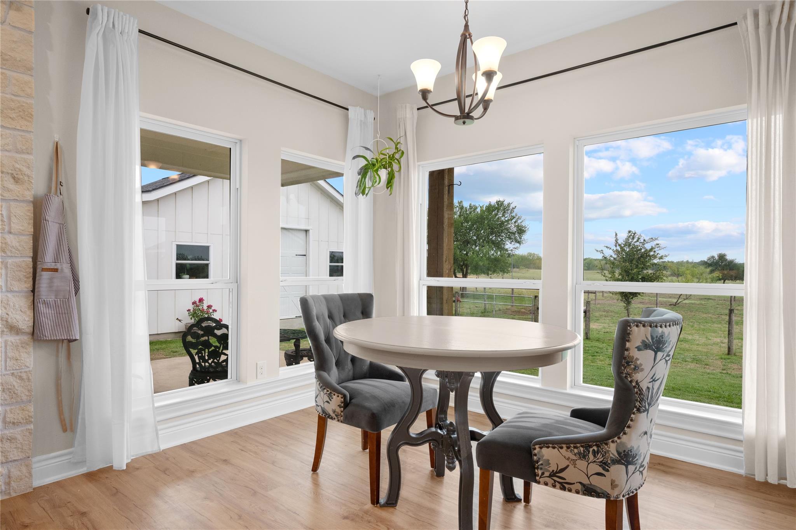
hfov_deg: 84.0
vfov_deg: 61.9
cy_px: 265
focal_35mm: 20
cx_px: 398
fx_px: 442
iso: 800
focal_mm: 20
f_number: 8
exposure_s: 1/60
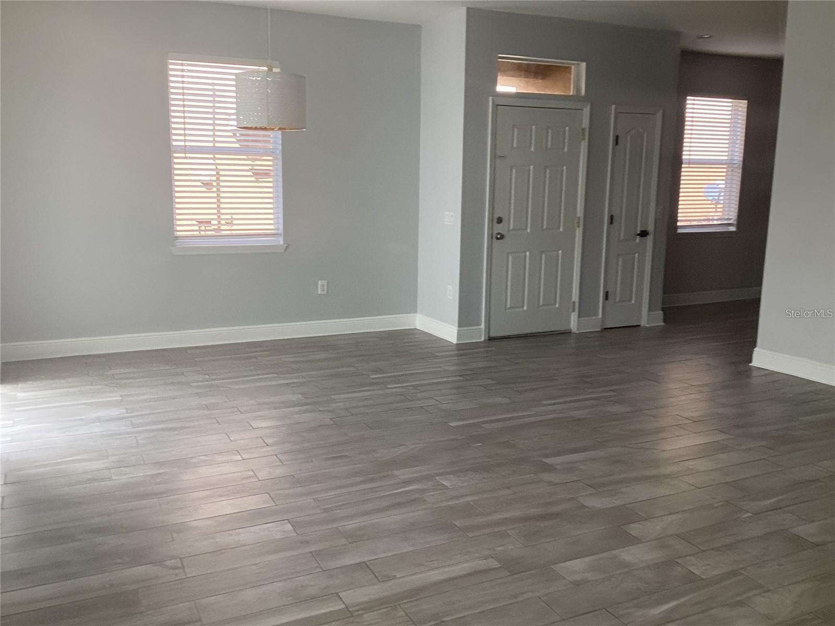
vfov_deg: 45.4
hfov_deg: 58.4
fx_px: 748
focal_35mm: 31
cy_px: 313
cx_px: 418
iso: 80
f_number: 2.4
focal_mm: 3.3
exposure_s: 1/120
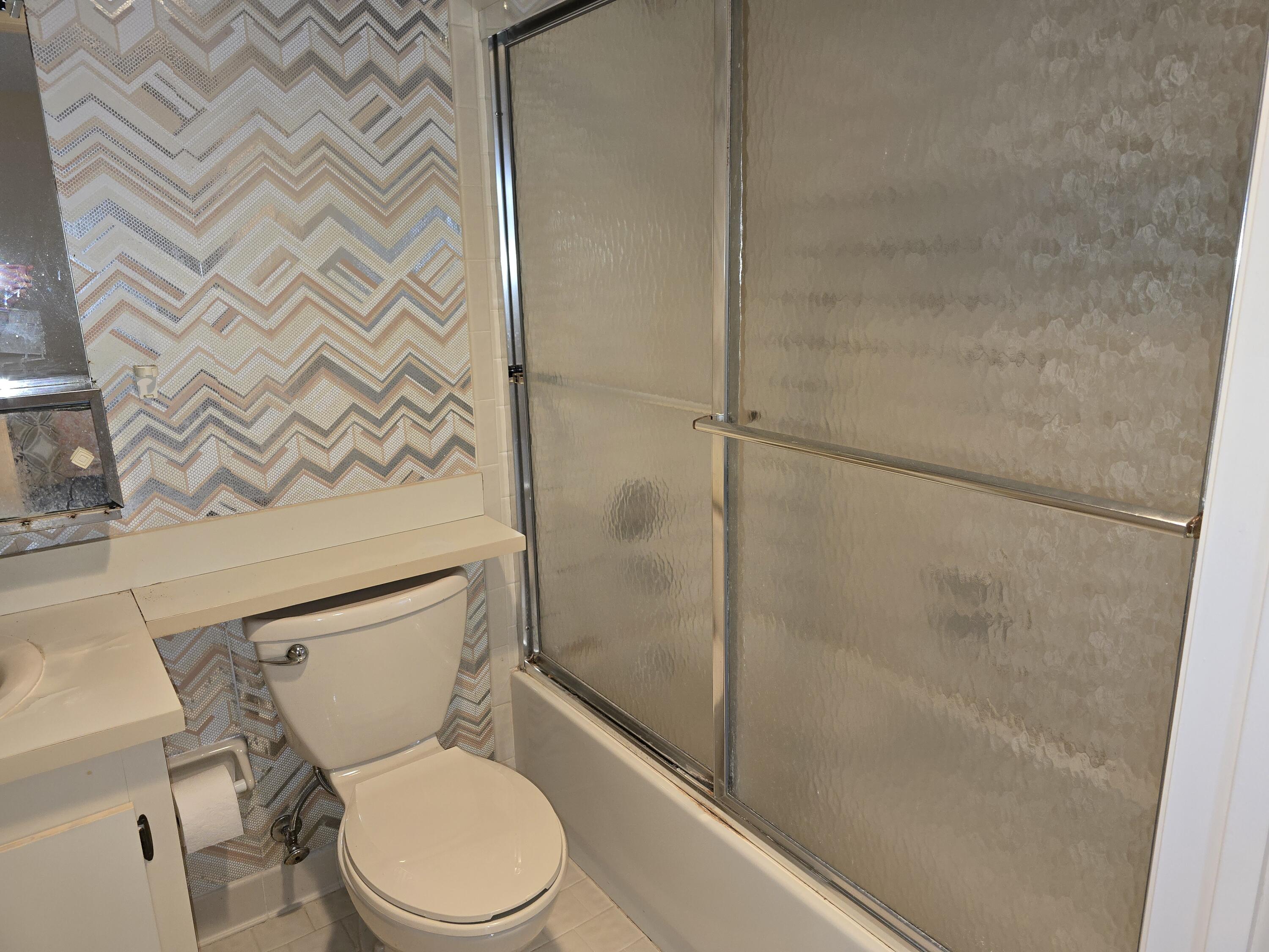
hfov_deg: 73.9
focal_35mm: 23
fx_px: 843
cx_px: 634
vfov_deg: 58.9
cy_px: 476
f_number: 1.7
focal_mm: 6.3
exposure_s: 1/30
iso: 100
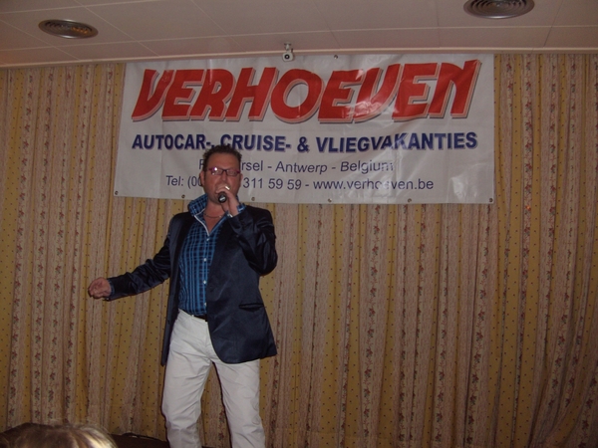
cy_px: 224
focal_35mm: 37
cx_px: 299
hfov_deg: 50.1
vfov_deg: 38.7
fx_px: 639
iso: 100
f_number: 2.8
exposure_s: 1/50
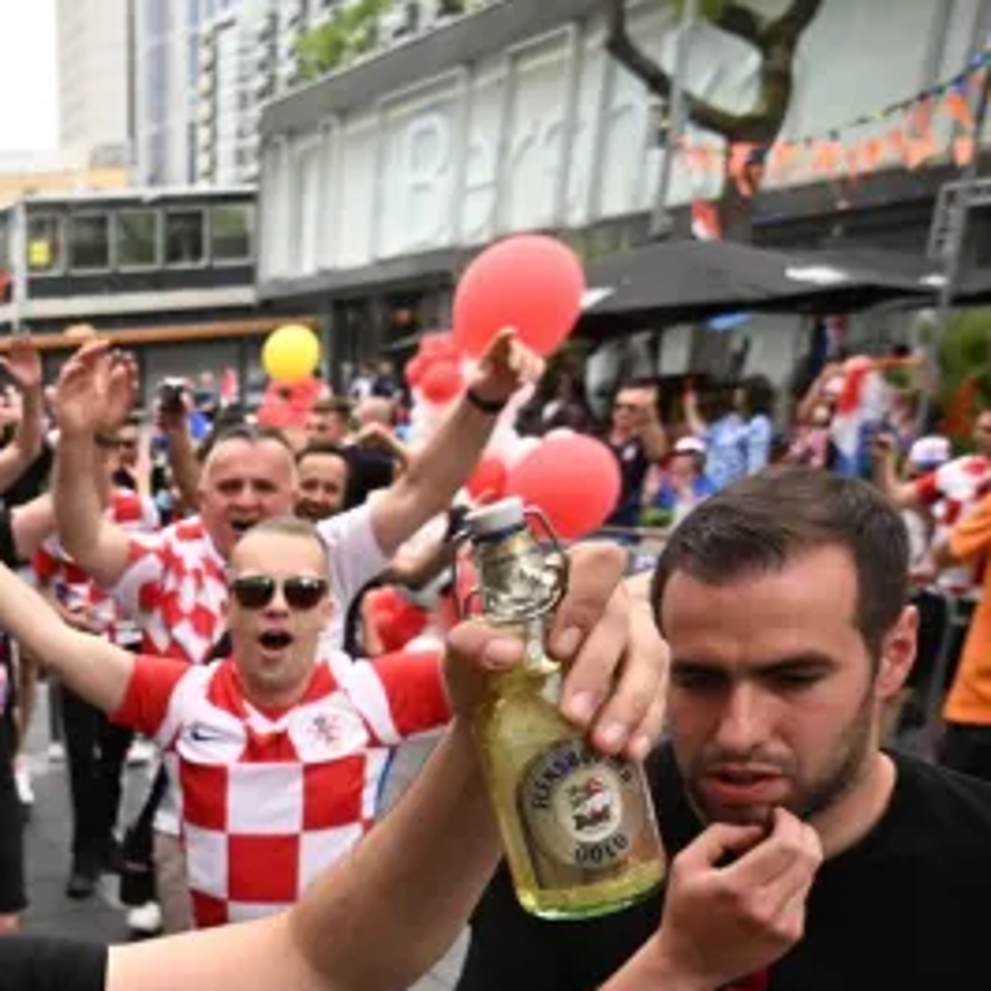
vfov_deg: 39.5
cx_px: -71
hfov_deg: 36.8
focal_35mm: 39
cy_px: 903
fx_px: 1263
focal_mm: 16
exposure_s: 1/3200
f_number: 4
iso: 1000
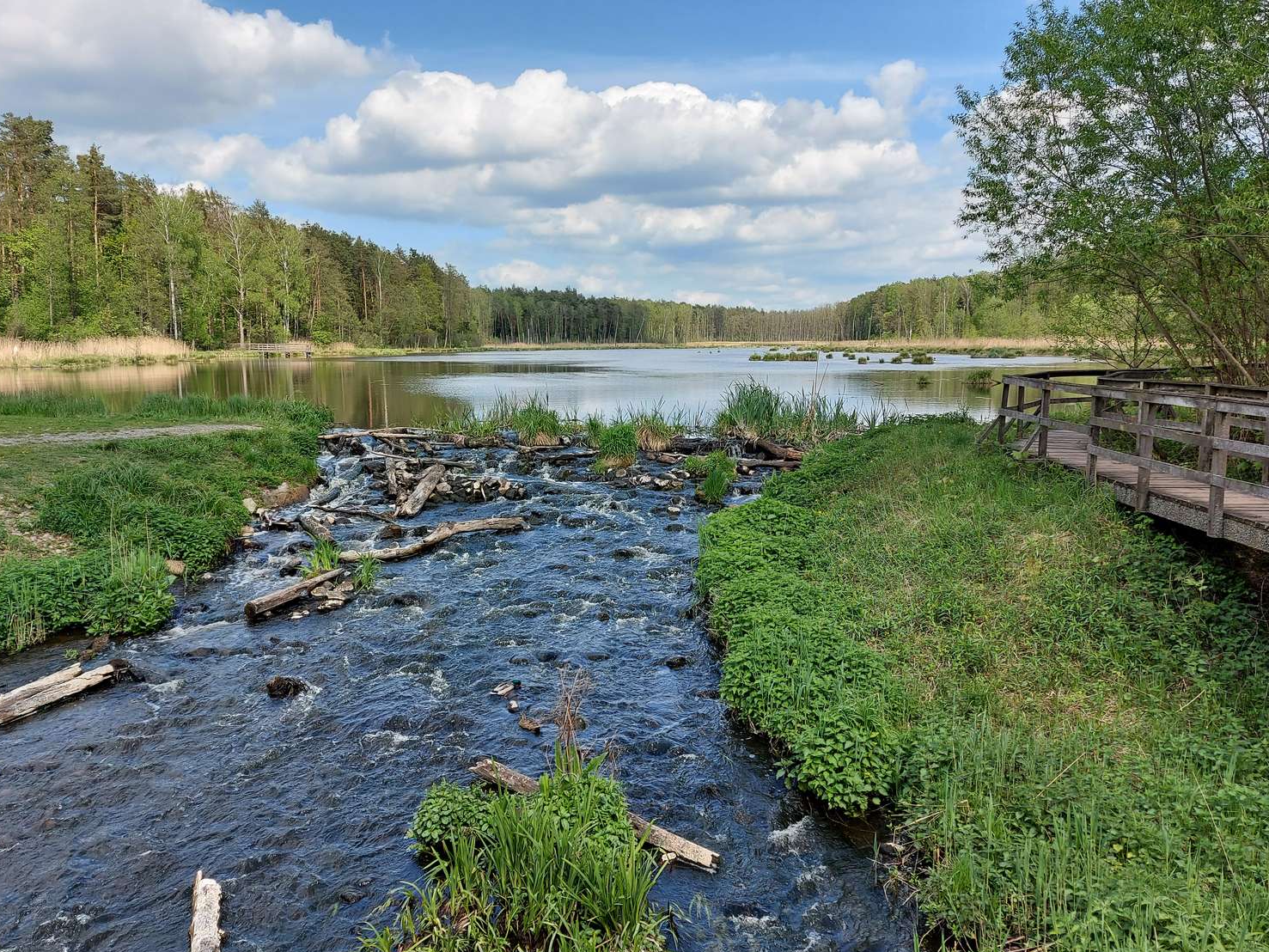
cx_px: 609
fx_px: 953
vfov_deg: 53.1
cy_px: 487
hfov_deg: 67.3
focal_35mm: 26
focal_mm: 5.23
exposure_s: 1/586
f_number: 1.8
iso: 32
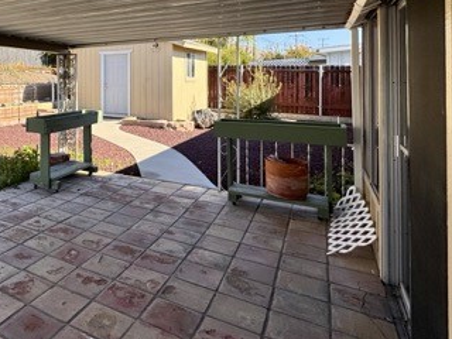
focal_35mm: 28
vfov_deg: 47.6
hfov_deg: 54.7
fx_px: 366
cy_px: 78
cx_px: 41
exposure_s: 1/868
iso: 50
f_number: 2.2
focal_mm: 2.22
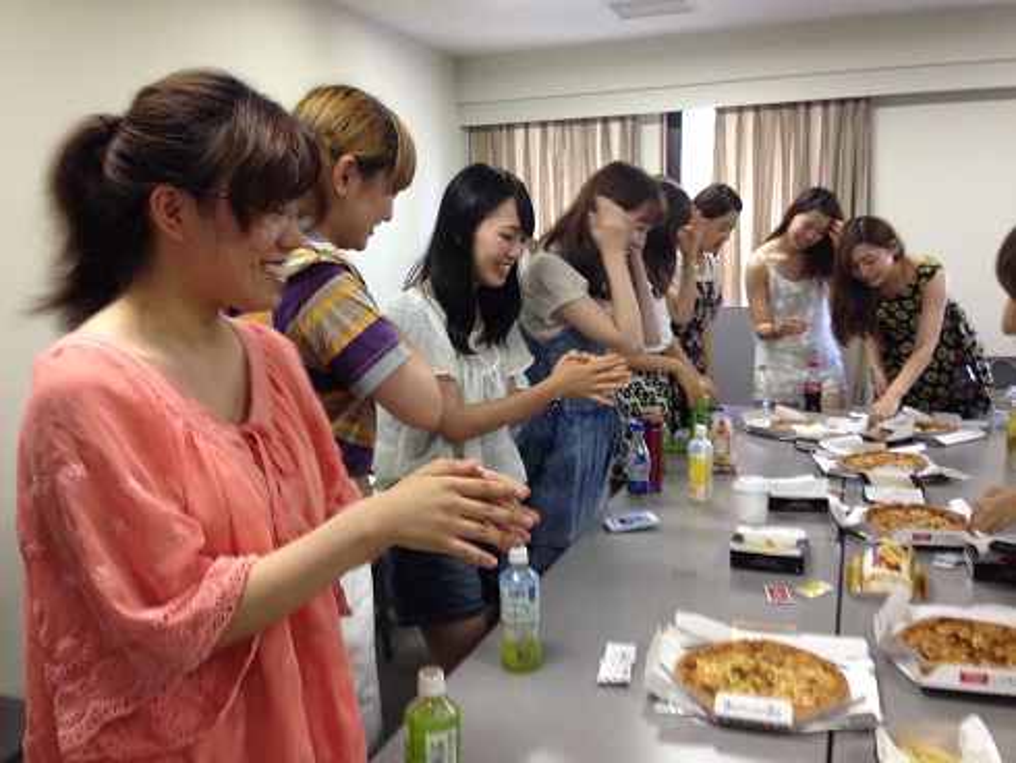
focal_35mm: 33
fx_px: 969
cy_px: 382
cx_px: 508
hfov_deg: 55.3
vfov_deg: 43.0
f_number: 2.4
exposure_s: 1/20
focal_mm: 4.12
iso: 125
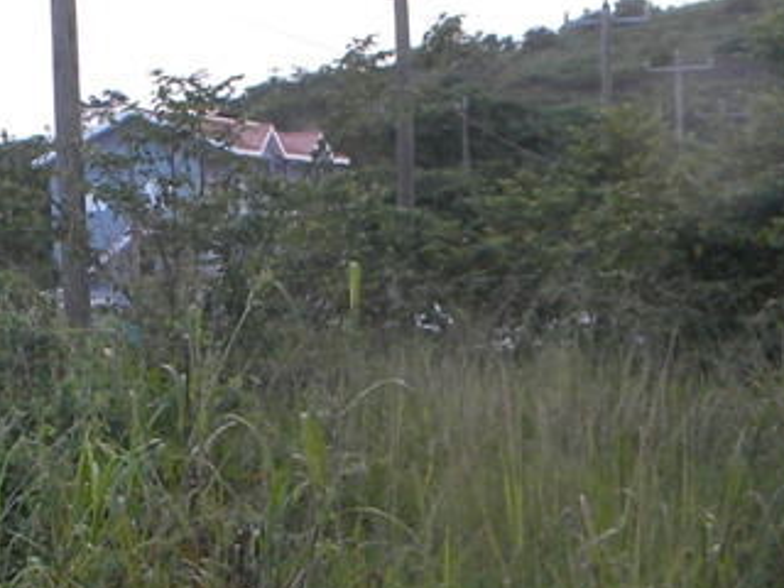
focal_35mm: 105
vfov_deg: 14.1
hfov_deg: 18.0
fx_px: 2378
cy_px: 372
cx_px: -105
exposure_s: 1/68.6
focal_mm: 5
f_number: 3.5
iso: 102
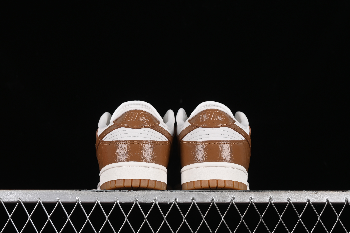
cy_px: 116
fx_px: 729
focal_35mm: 75
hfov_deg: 27.0
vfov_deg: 18.2
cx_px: 175
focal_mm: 50
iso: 160
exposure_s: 1/80
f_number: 8
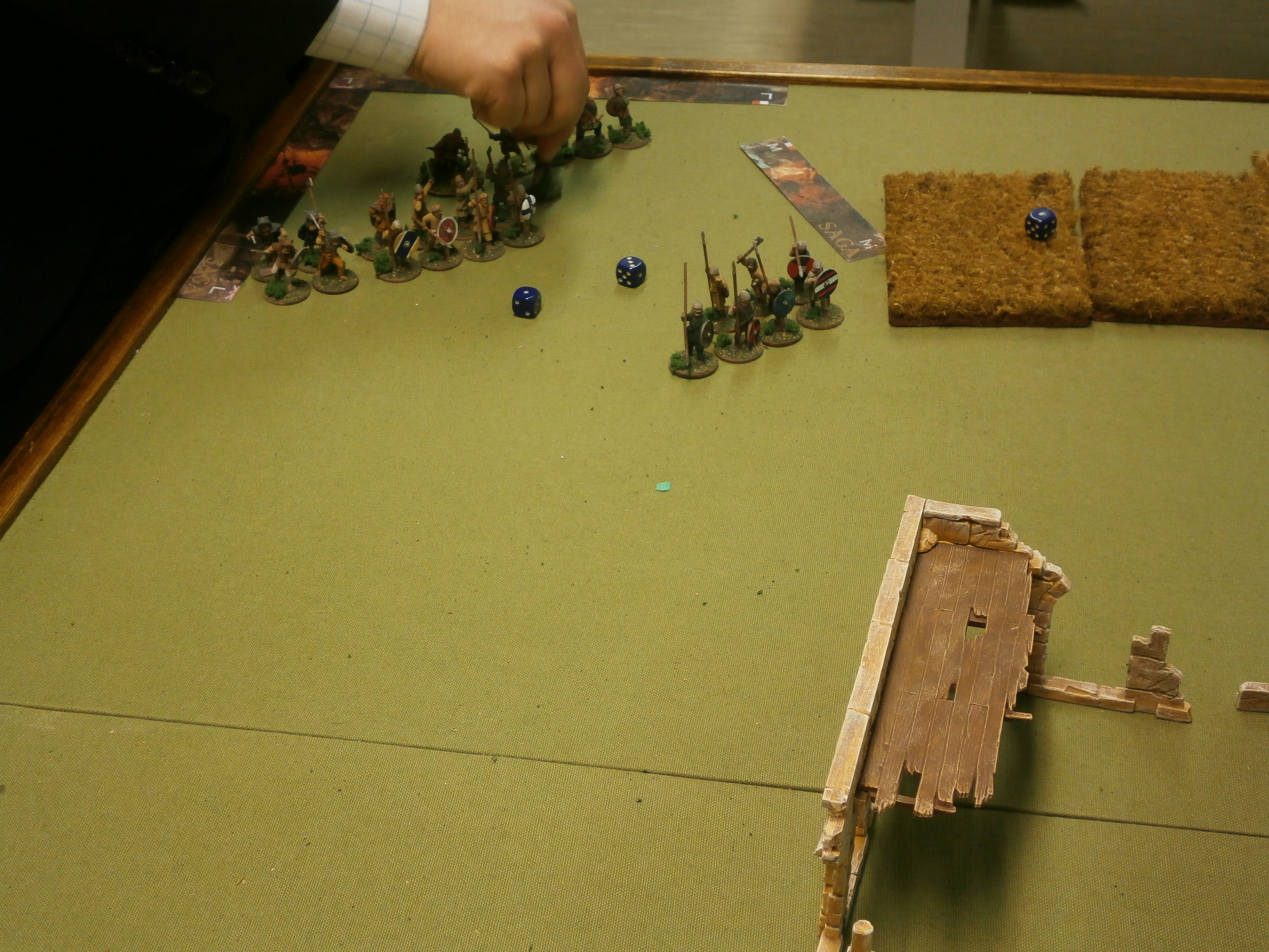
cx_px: 634
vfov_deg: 30.9
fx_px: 1723
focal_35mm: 47
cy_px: 476
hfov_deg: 40.4
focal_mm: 8.3
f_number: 3.4
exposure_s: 1/40
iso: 160
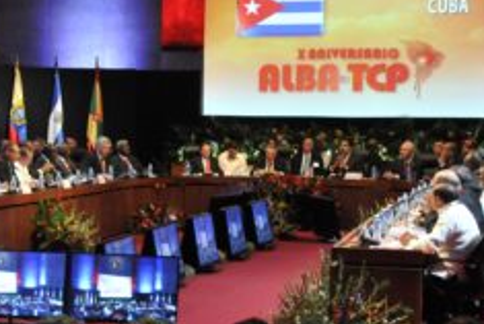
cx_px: 128
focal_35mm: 104
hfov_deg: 19.5
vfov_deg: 13.2
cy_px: 210
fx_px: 1399
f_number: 6.3
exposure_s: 1/30
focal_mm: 40
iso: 1600
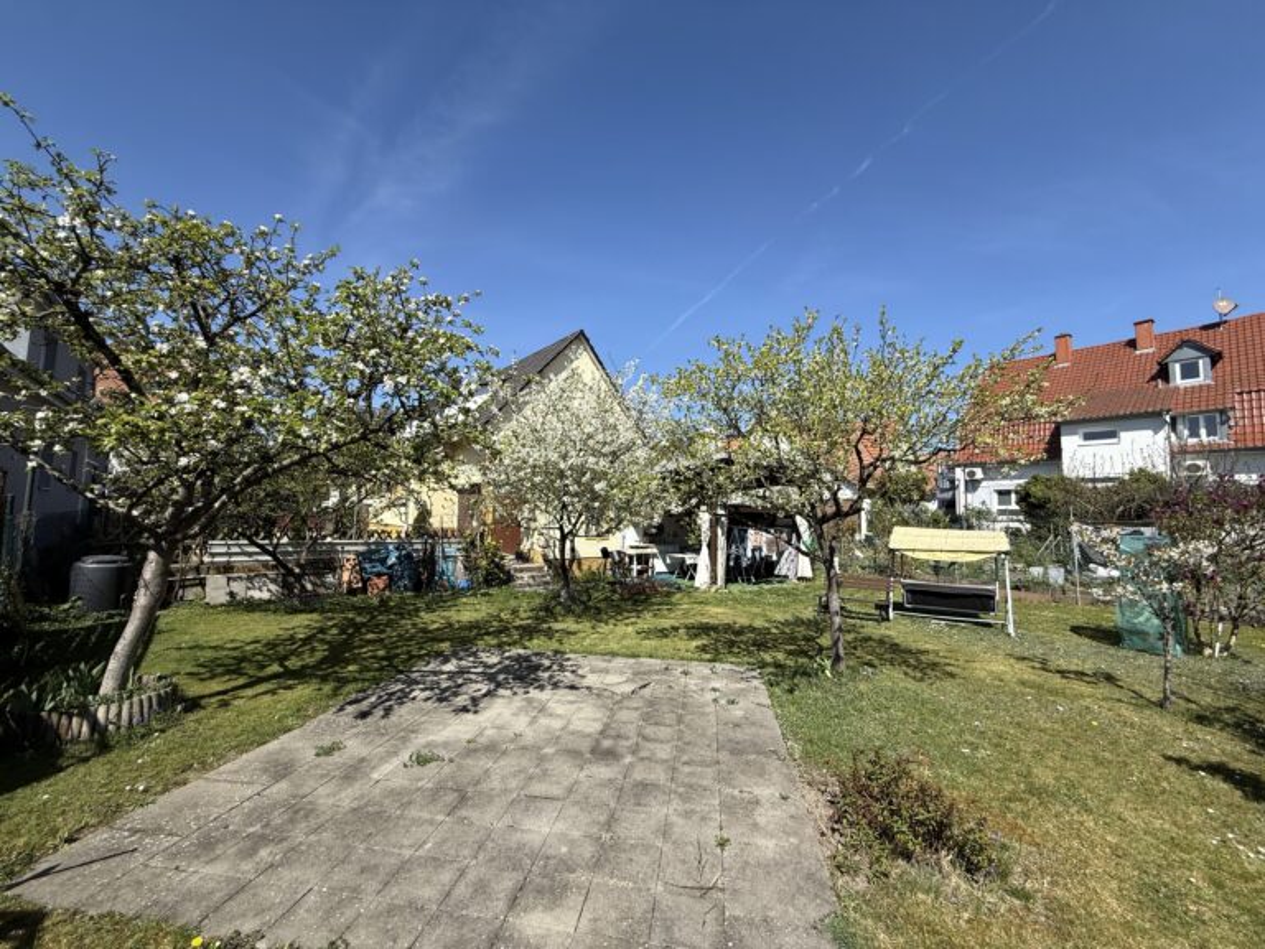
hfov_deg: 102.1
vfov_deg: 85.7
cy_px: 474
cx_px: 632
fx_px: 512
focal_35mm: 14
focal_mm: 2.22
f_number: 2.2
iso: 50
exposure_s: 1/2024
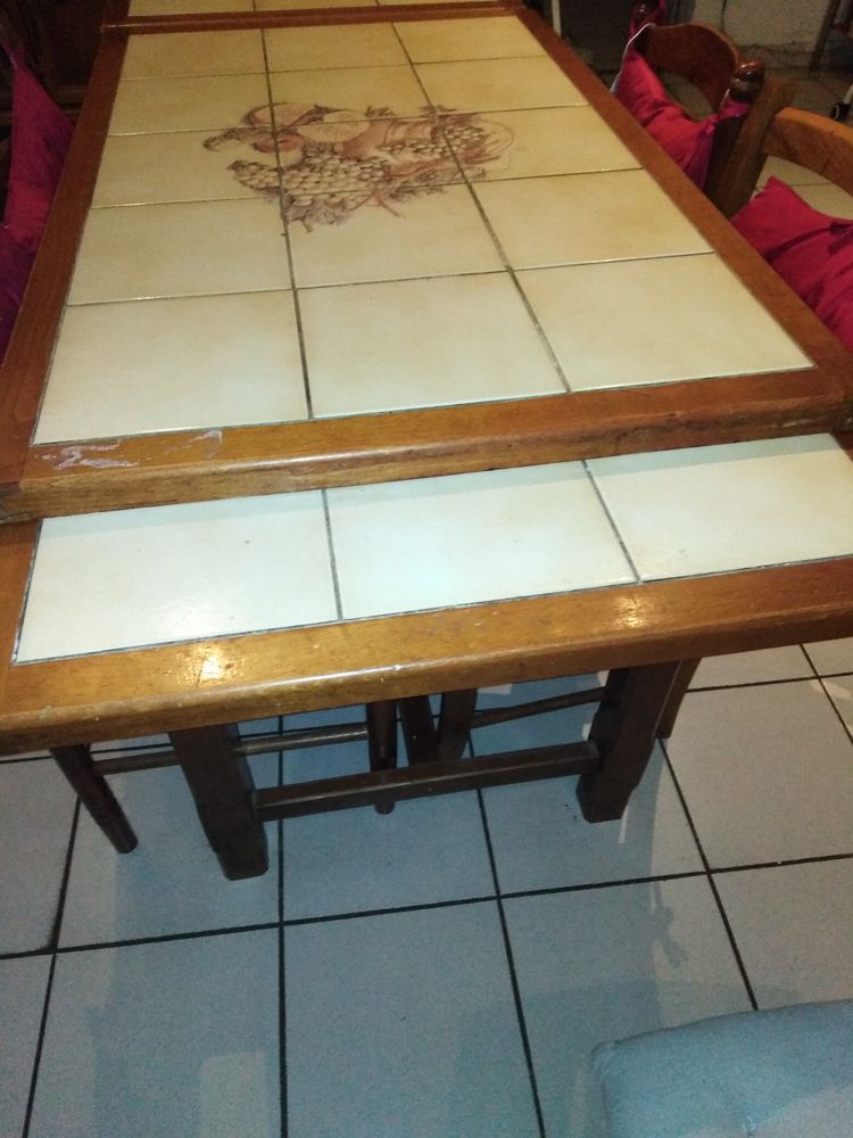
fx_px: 821
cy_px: 569
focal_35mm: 25
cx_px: 426
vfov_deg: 69.4
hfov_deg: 54.9
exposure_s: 1/20.1
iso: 624
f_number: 2.2
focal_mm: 3.37
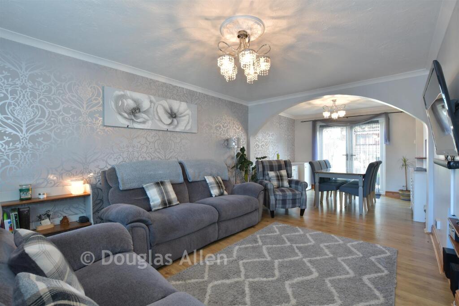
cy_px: 153
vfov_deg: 77.3
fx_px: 191
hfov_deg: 100.4
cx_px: 230
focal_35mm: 15
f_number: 8
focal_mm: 10
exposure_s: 1/1.3
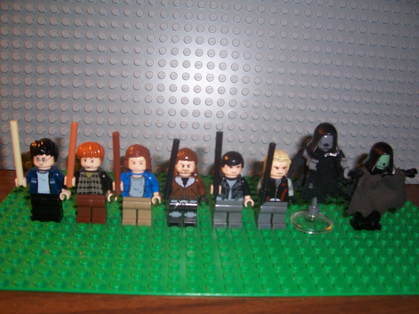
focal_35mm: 34
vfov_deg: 41.8
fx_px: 412
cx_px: 210
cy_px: 157
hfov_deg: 54.0
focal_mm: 5.6
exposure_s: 1/60
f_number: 2.7
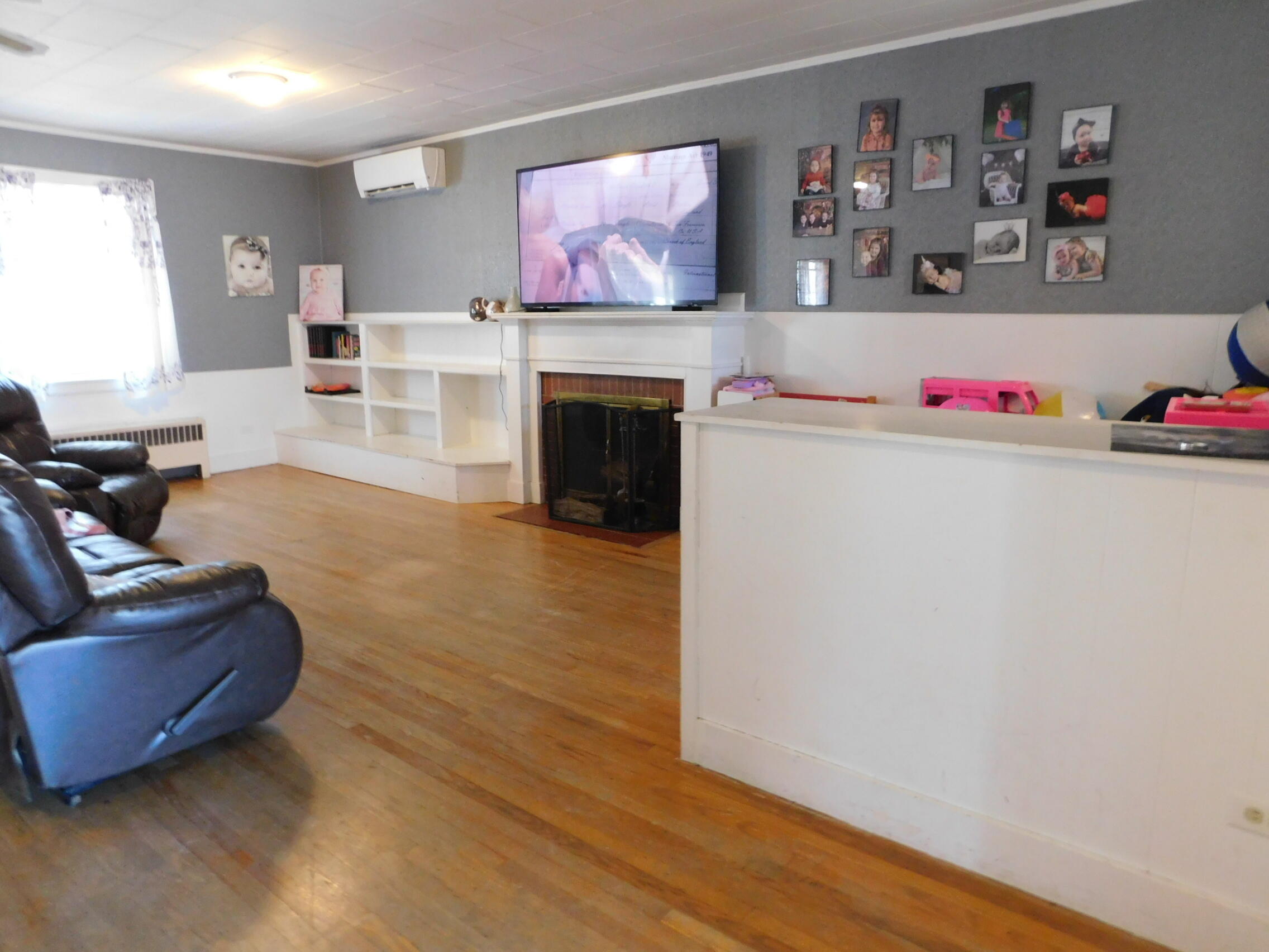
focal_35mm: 23
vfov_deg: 58.9
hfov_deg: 73.9
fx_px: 843
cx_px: 634
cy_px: 476
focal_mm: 4
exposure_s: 1/15
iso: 400
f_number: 3
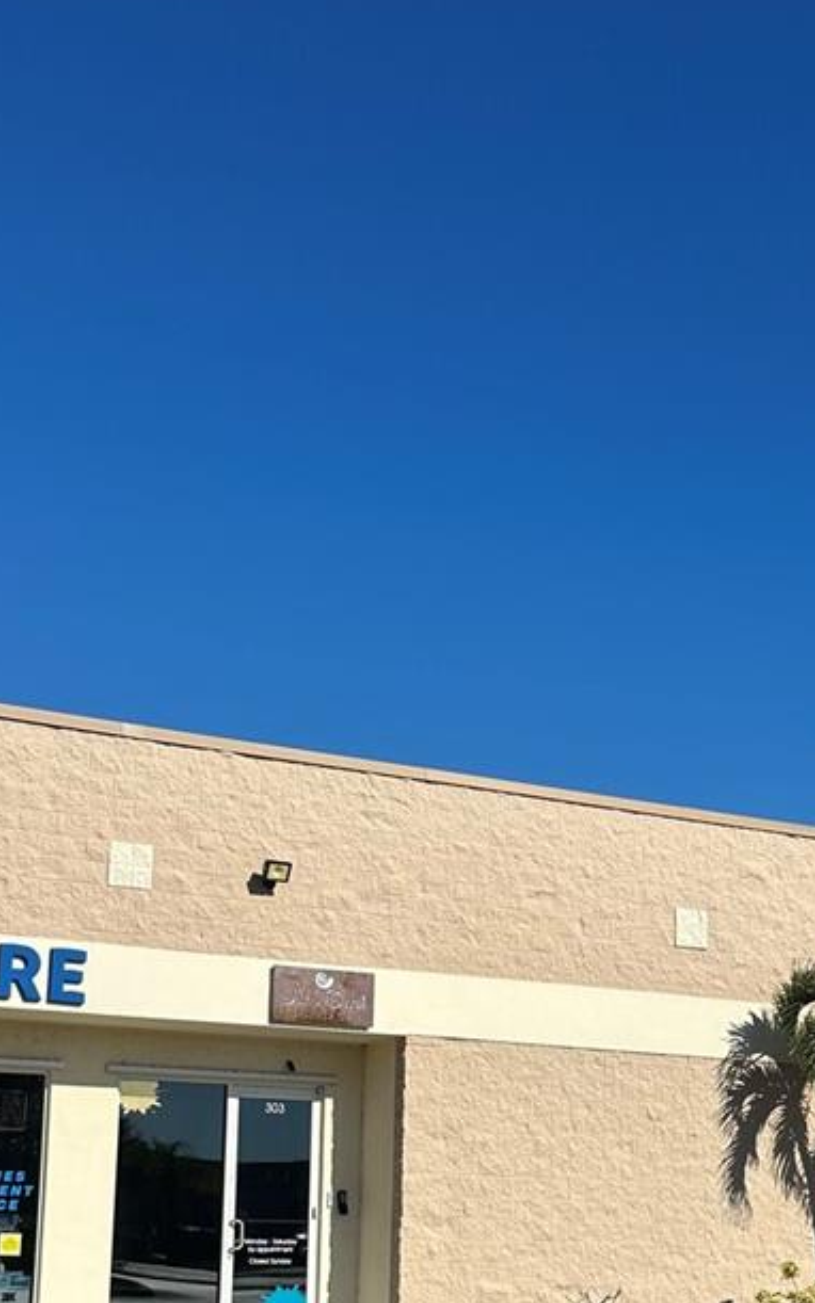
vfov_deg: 39.2
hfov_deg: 25.8
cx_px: 399
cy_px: 983
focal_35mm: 50
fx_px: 1776
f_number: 1.78
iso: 80
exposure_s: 1/8929
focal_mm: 6.86
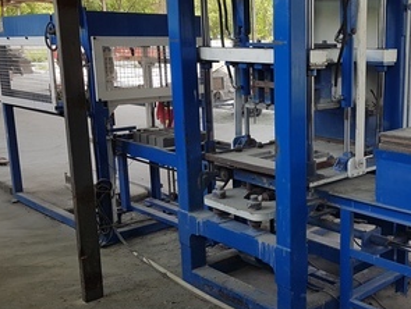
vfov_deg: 32.9
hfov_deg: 40.9
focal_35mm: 44
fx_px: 523
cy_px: 144
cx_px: 336
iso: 40
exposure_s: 1/394
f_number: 1.7
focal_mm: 4.2
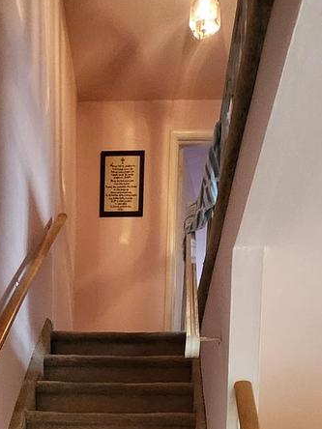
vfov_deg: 29.1
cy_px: 621
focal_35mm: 45
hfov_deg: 31.8
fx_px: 558
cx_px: 97
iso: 320
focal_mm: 1.74
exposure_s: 1/60
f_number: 2.2
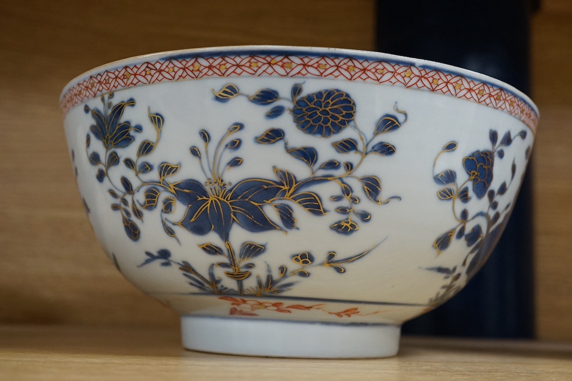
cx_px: 286
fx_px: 715
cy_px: 190
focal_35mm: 45
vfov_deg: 29.9
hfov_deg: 43.6
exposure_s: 1/80
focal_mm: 30
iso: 1600
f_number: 10
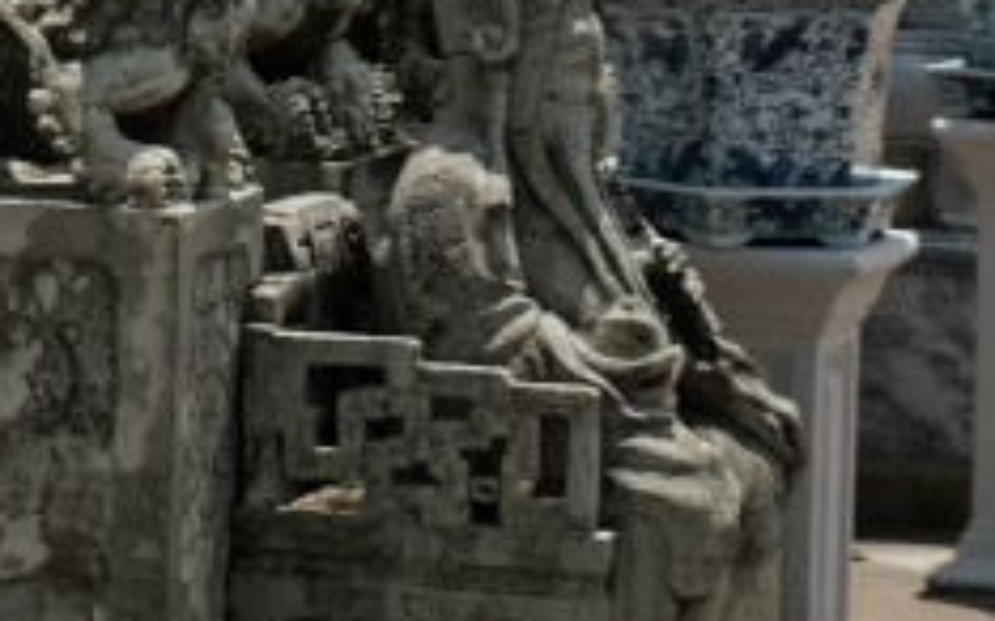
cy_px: -13
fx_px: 6125
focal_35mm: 226
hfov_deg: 8.1
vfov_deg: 5.8
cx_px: -1837
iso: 500
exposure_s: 1/1250
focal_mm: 21.2
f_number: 5.6
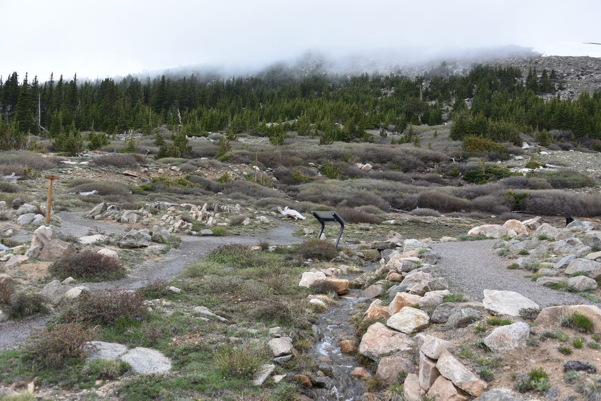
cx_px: 300
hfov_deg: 65.5
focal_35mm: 28
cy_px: 200
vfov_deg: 46.4
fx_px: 468
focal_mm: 28
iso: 100
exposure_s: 1/160
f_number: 6.3
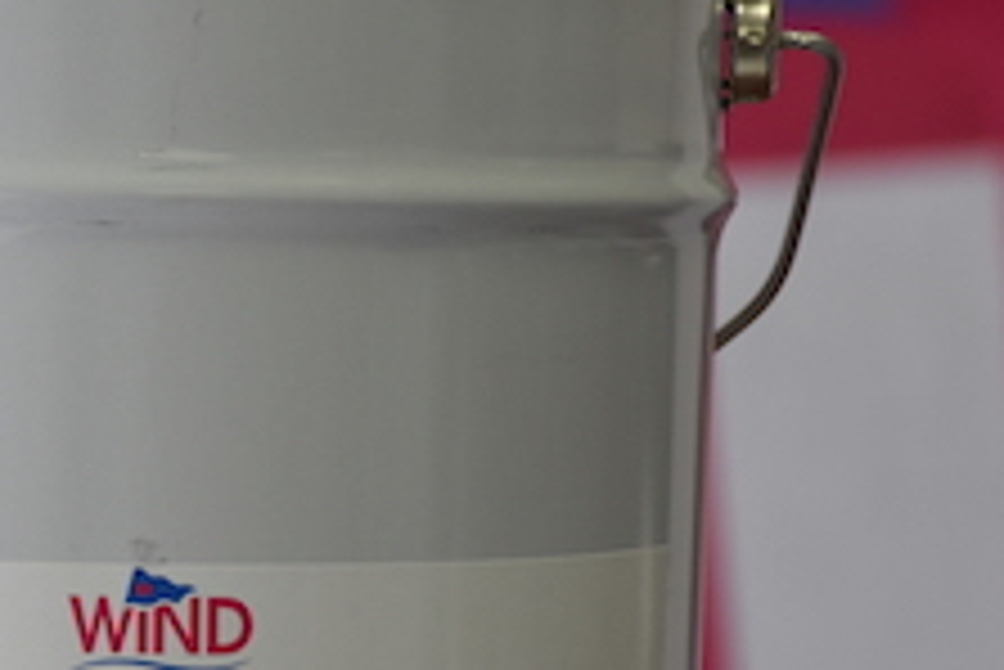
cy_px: 510
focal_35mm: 409
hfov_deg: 5.0
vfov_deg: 3.4
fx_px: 11426
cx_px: 108
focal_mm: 95
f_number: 5.3
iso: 400
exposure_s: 1/100
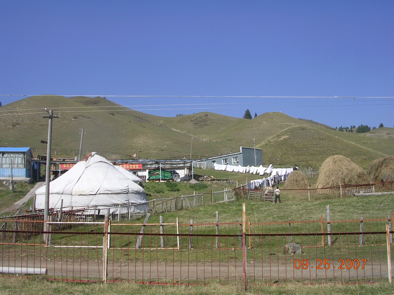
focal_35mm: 38
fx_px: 433
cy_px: 148
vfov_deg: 37.7
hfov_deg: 49.0
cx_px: 197
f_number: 5.6
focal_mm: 5.8
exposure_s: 1/402
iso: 50
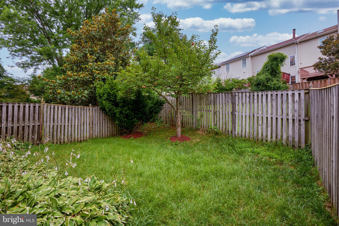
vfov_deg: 70.4
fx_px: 160
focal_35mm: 17
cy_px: 113
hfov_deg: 93.3
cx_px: 170
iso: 320
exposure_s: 1/500
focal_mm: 17
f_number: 8
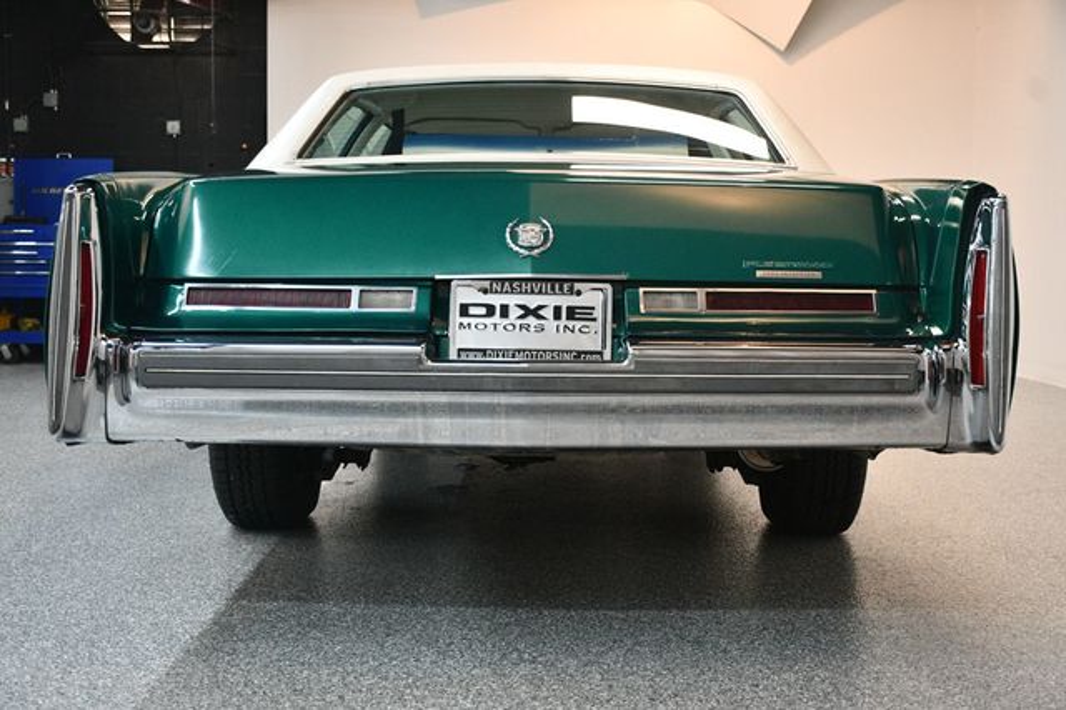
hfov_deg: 43.6
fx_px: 1332
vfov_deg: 29.8
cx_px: 533
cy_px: 355
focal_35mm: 45
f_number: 4
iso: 2000
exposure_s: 1/125
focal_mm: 30
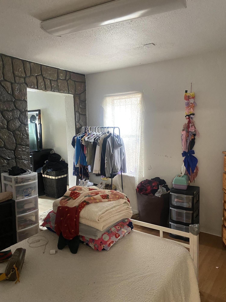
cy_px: 151
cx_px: 113
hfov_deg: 53.1
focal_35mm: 26
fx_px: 226
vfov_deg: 67.3
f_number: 1.8
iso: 400
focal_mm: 4.25
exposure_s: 1/40
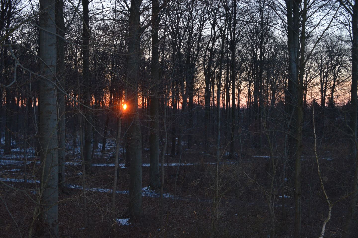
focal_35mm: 39
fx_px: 387
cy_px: 119
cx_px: 179
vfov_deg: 34.1
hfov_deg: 49.6
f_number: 8
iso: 800
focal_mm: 26
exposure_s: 1/60
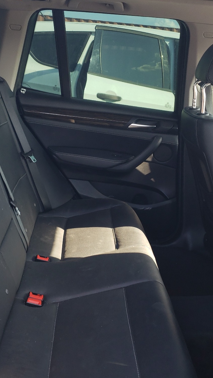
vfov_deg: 52.8
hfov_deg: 31.2
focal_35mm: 38
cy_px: 189
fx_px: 382
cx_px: 105
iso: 51
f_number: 1.5
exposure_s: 1/120
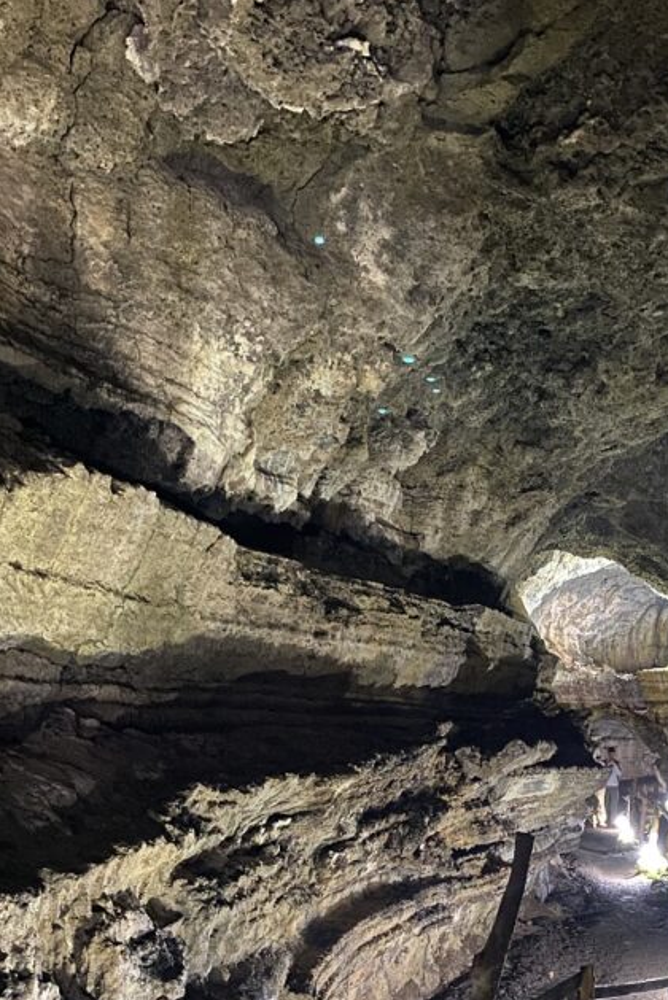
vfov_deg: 44.2
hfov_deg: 29.8
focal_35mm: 44
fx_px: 1223
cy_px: 606
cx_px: 533
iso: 640
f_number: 1.8
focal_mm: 4.25
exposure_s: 1/8
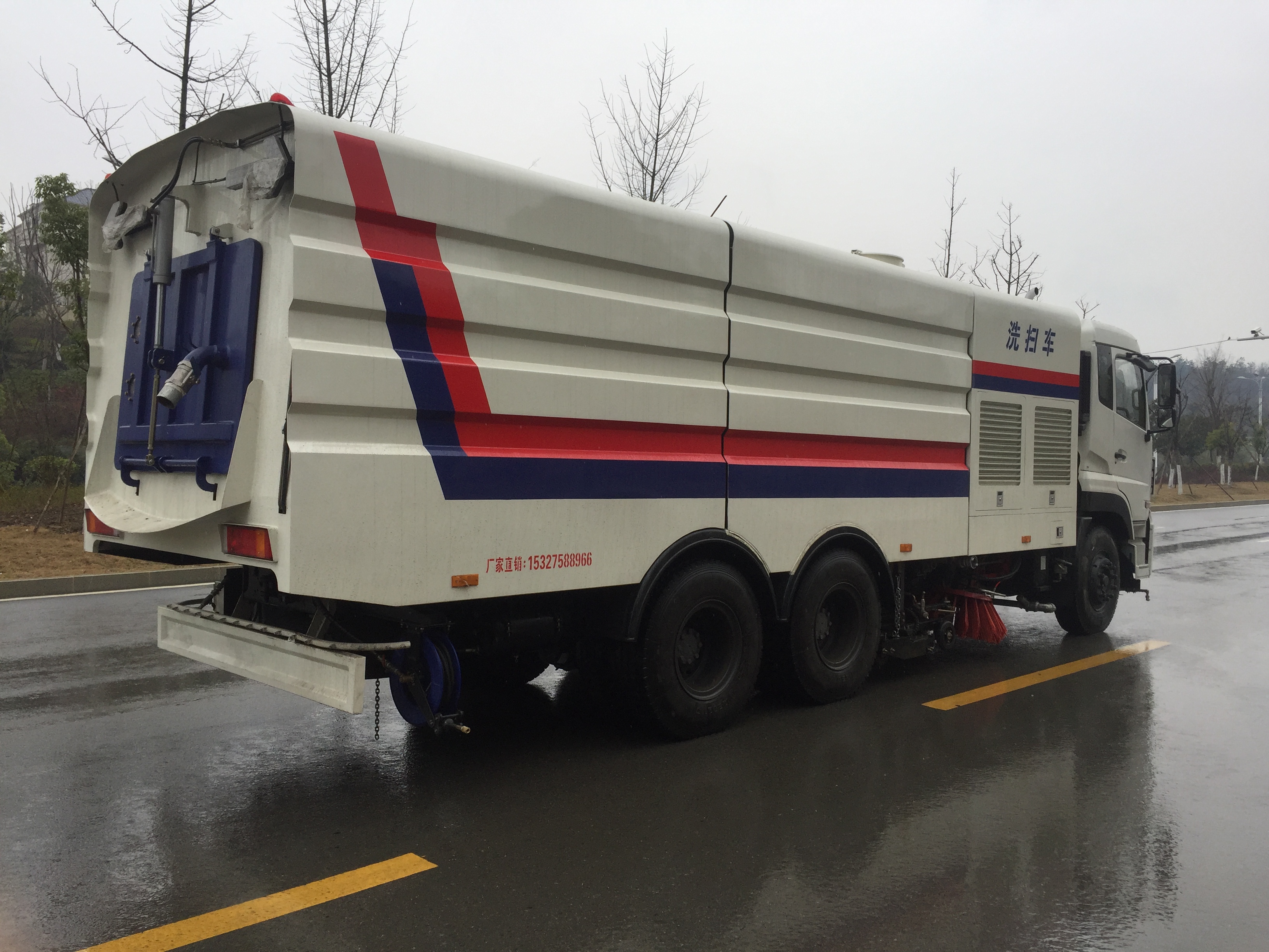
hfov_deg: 61.7
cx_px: 634
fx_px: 1063
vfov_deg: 48.2
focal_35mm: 29
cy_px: 476
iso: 32
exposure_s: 1/1276
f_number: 2.2
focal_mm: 4.15
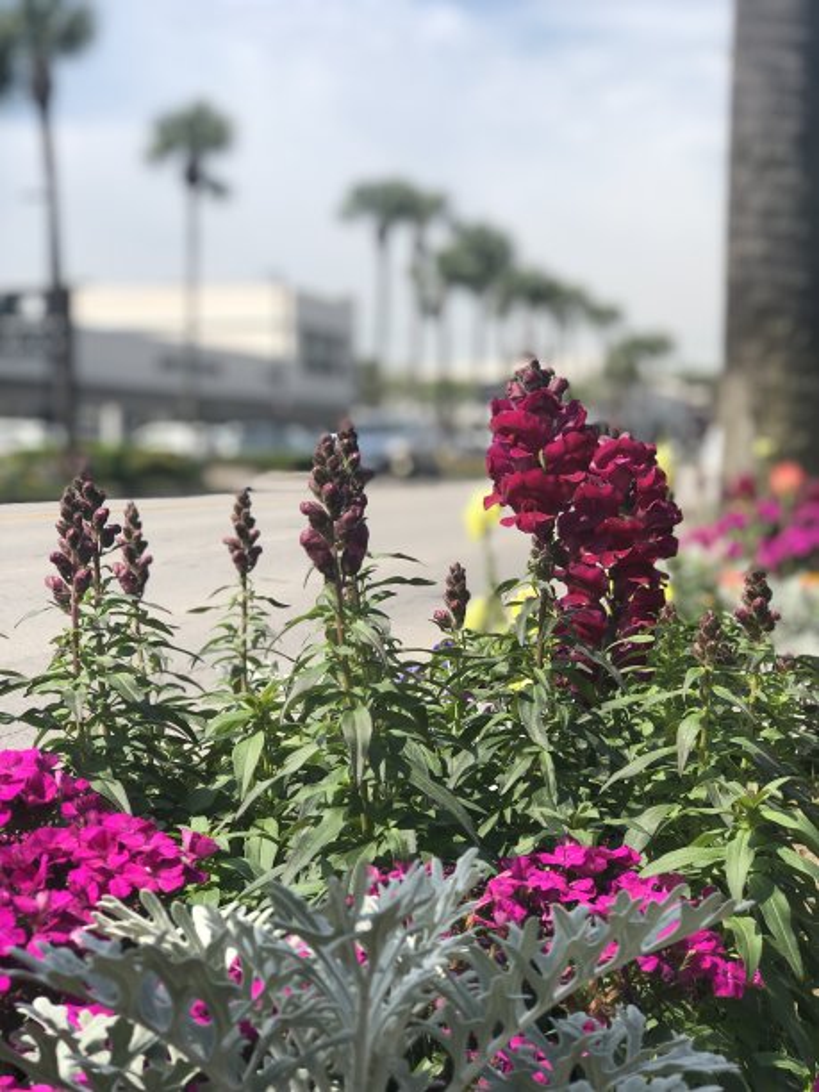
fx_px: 1798
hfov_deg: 25.7
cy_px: 546
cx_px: 410
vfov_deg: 33.8
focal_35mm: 57
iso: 20
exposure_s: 1/430
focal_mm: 6.6
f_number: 2.8
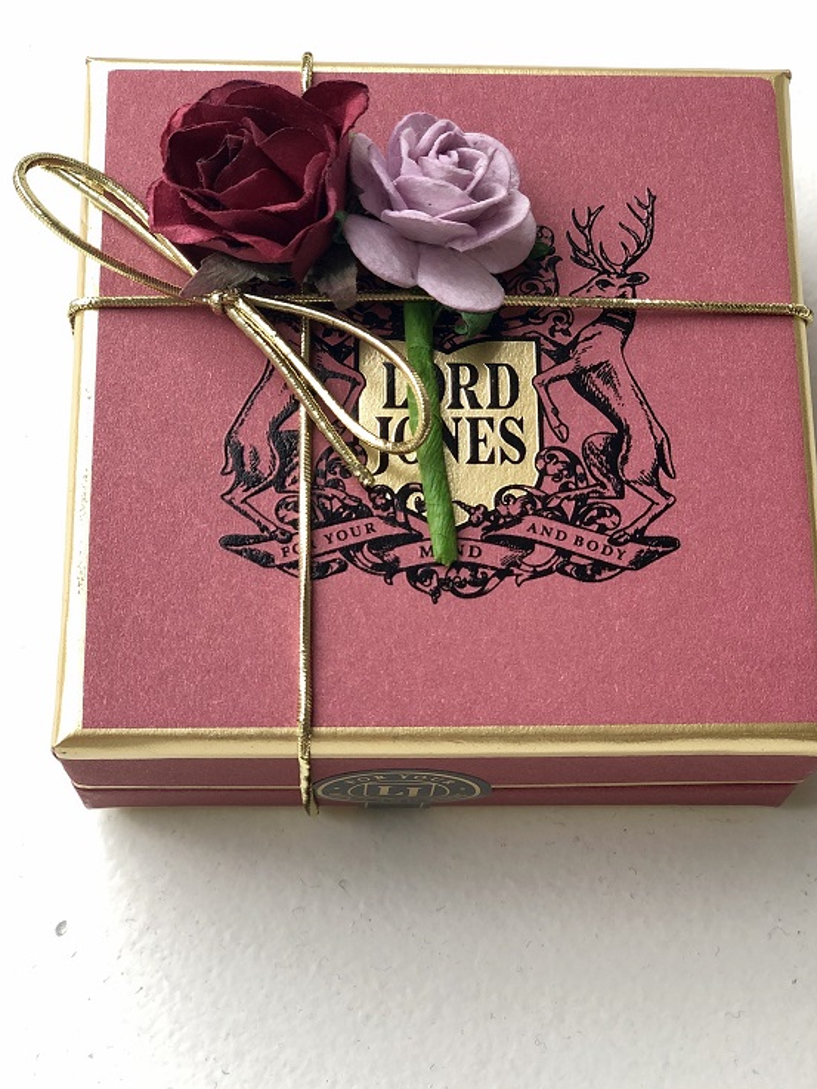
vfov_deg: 30.7
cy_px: 515
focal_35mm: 63
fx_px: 1982
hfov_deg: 23.3
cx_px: 461
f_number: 2.4
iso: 32
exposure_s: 1/60
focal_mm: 6
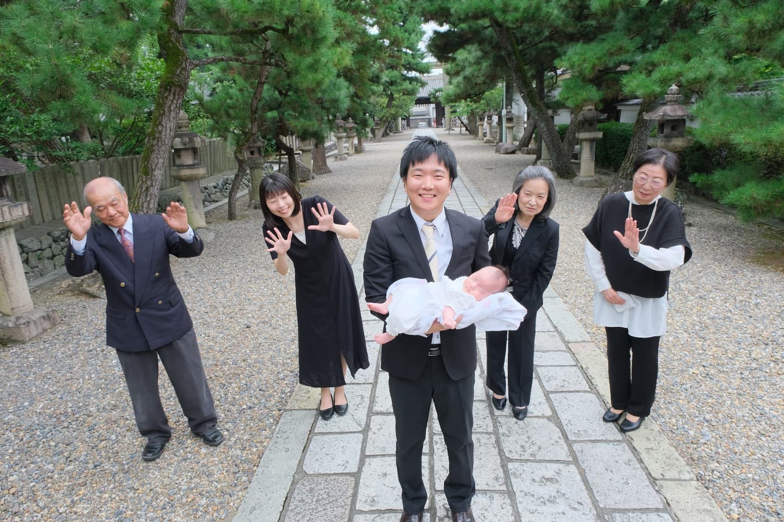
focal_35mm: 24
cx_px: 392
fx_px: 523
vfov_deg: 53.1
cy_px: 261
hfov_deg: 73.7
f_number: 8
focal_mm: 16
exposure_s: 1/125
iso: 800
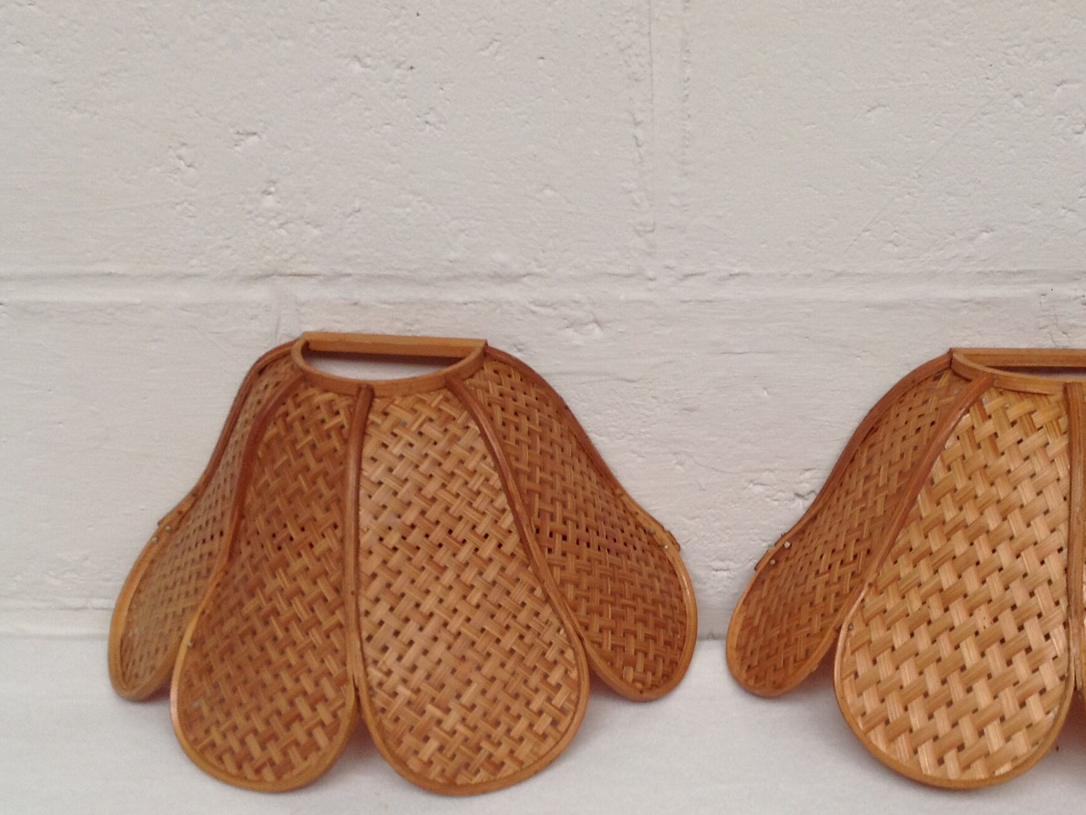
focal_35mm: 52
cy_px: 499
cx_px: 704
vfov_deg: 28.0
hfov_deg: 36.5
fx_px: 1632
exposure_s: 1/30
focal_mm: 4.28
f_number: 2.4
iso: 80
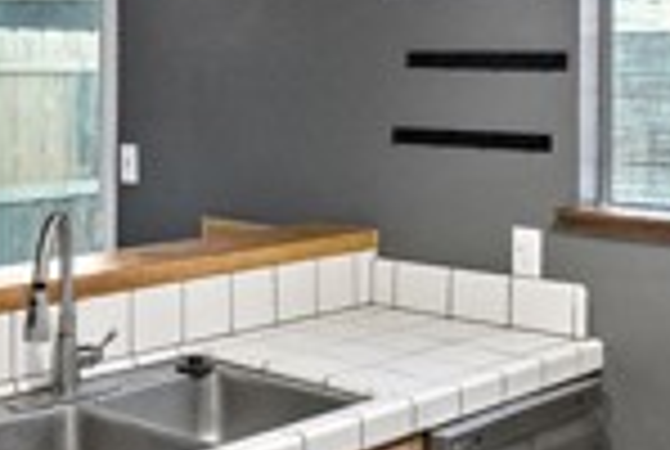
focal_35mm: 60
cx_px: 90
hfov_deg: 32.0
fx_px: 1119
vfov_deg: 22.3
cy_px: 70
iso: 1250
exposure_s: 1/160
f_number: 3.5
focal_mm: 14
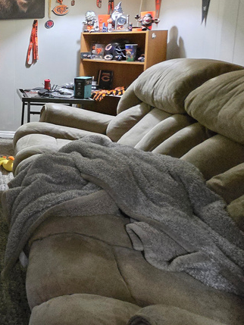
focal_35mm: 31
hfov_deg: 27.9
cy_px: 77
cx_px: -132
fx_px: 291
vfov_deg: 55.2
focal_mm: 2.2
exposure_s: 1/60
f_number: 2.2
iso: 1600
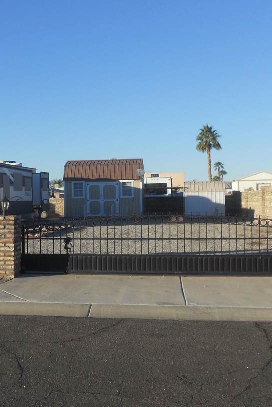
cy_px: 203
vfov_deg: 38.2
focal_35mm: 52
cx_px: 44
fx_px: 589
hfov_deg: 25.4
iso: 80
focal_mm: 5.8
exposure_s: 1/640
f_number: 3.5
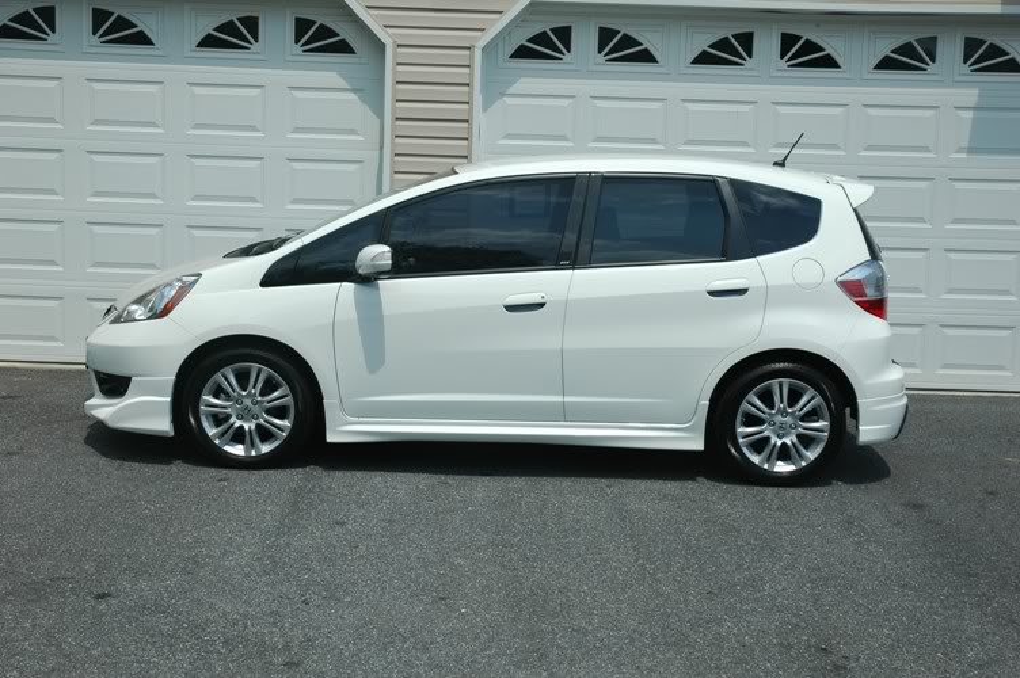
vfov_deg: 26.4
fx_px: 1444
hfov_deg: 38.9
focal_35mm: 51
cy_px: 339
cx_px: 510
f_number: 11
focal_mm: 34
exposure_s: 1/400
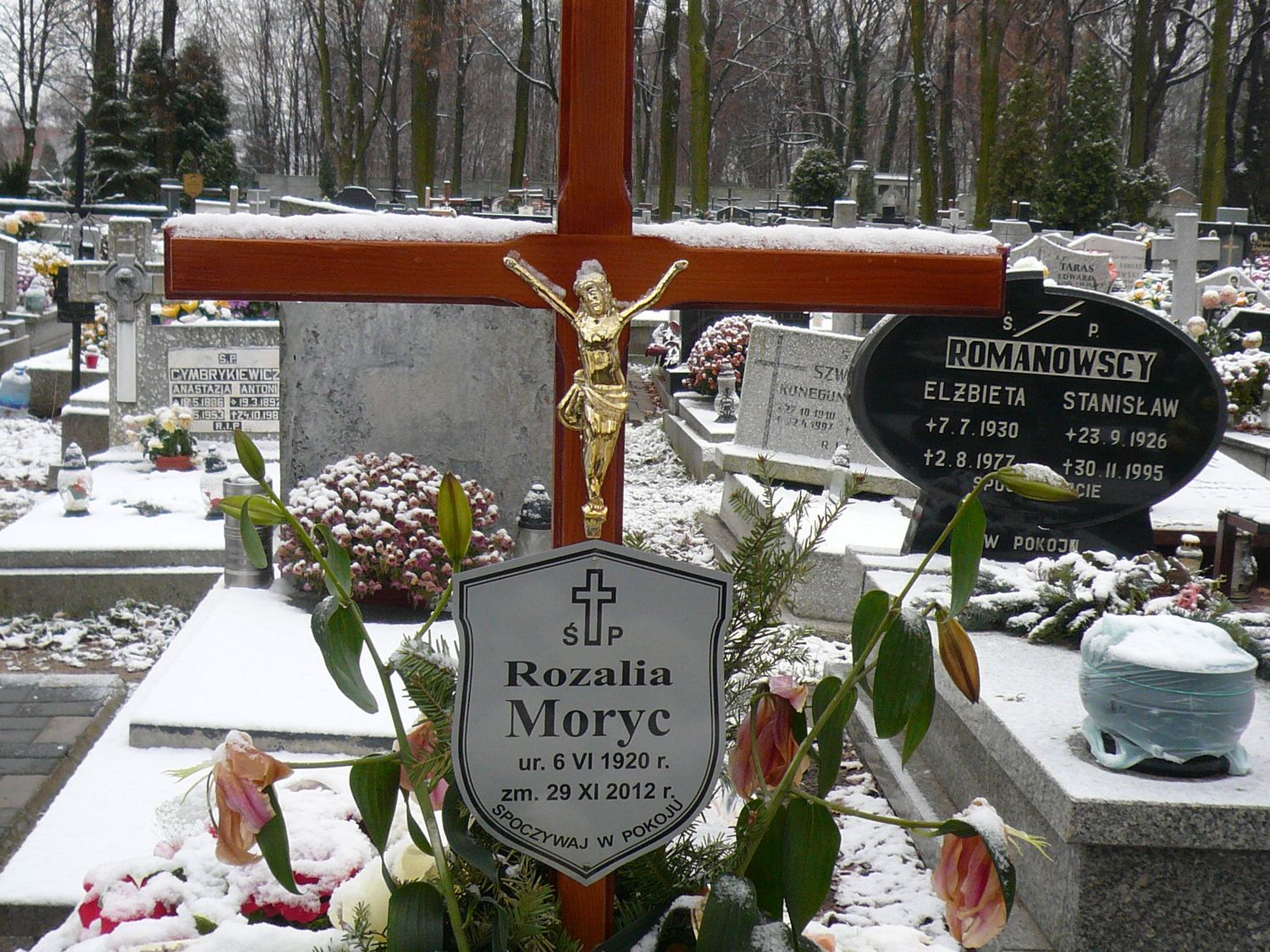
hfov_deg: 42.1
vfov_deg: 32.2
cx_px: 635
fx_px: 1651
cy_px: 476
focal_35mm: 45
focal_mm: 4.9
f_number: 2.9
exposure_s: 1/100
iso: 100
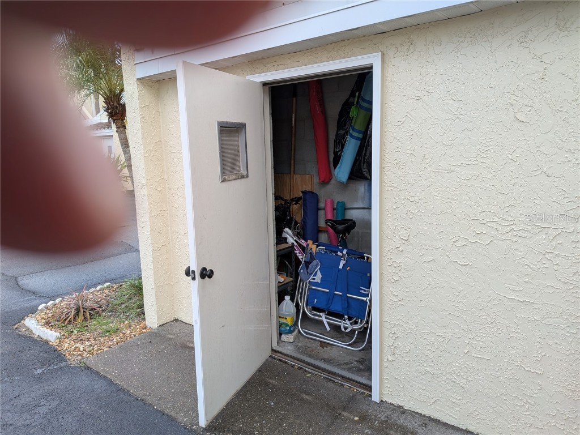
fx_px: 402
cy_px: 218
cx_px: 290
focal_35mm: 24
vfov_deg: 56.8
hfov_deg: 71.6
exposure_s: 1/225
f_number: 1.7
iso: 26
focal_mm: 4.53
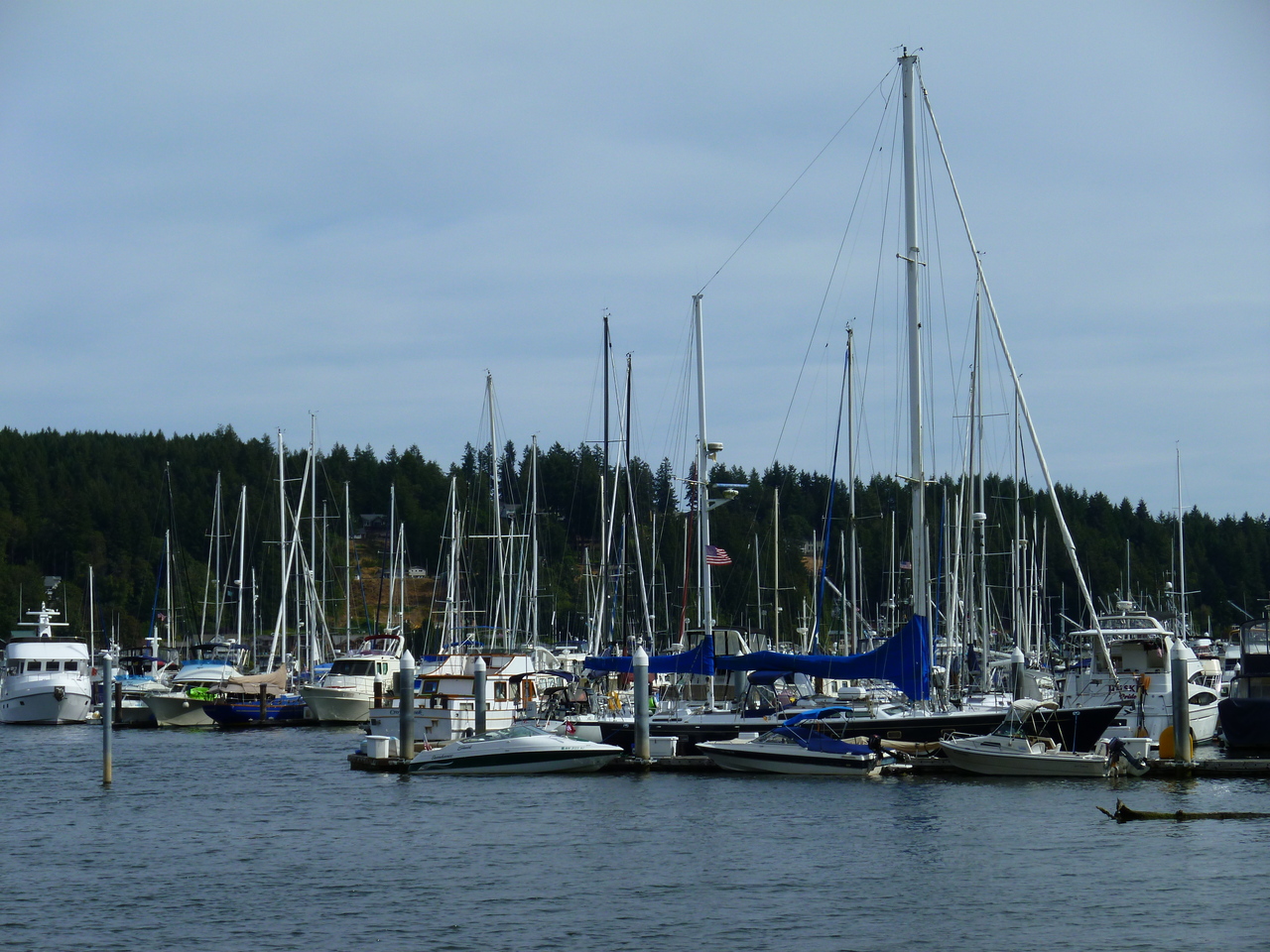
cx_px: 635
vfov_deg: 18.2
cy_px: 476
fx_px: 2972
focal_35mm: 81
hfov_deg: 24.1
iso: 80
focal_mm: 14.5
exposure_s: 1/640
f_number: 5
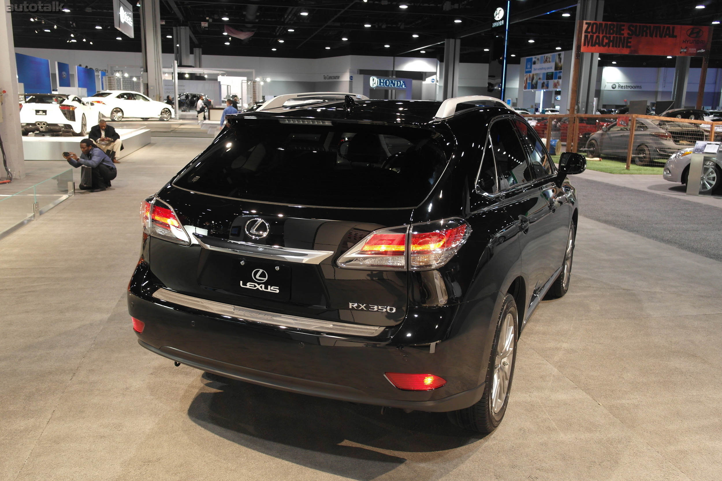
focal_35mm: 30
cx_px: 361
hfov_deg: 61.9
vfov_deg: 43.6
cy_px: 240
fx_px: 602
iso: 400
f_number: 3.5
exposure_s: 1/30
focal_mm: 20
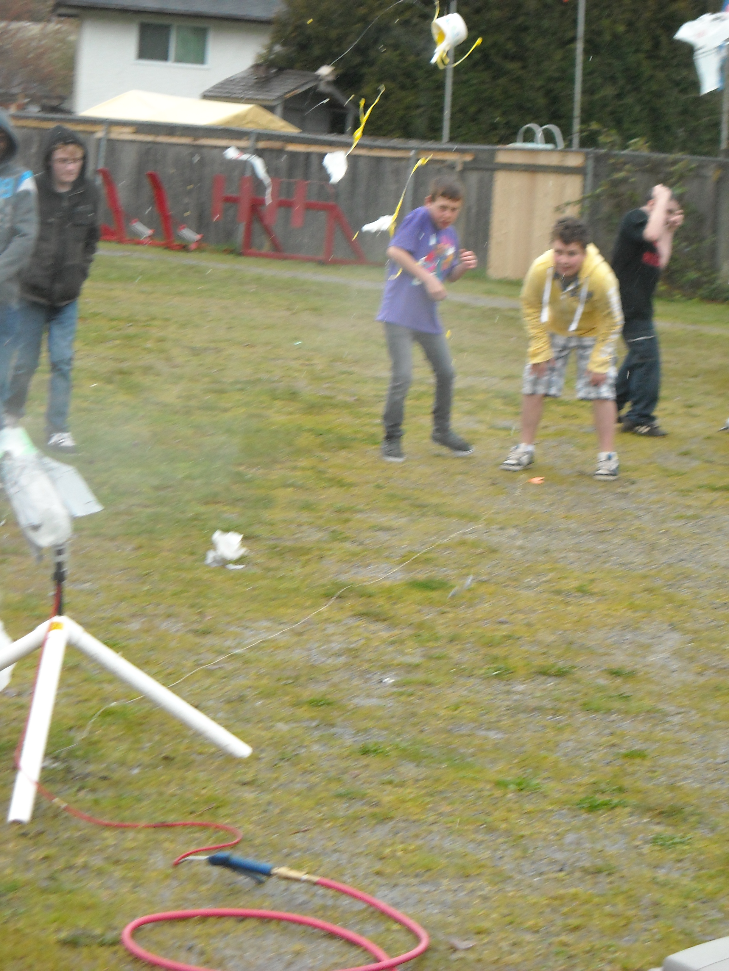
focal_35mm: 105
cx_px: 364
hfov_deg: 14.1
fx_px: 2948
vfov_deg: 18.7
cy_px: 486
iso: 191
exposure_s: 1/250
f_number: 4.7
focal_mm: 17.1
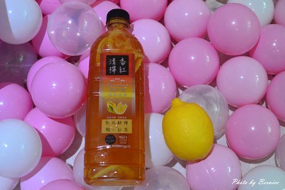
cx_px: 142
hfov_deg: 40.4
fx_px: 388
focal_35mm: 49
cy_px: 95
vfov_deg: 27.5
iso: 360
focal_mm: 18.5
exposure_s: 1/250
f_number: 2
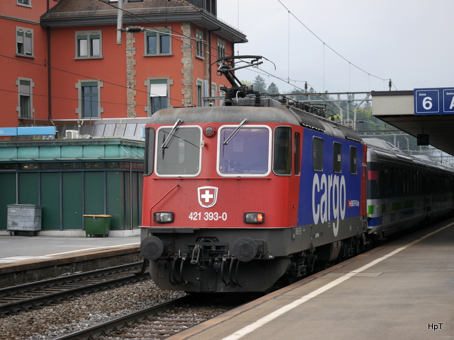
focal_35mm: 98
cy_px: 170
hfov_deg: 20.0
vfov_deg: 15.1
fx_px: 1285
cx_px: 227
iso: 160
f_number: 4.2
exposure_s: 1/160
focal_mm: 49
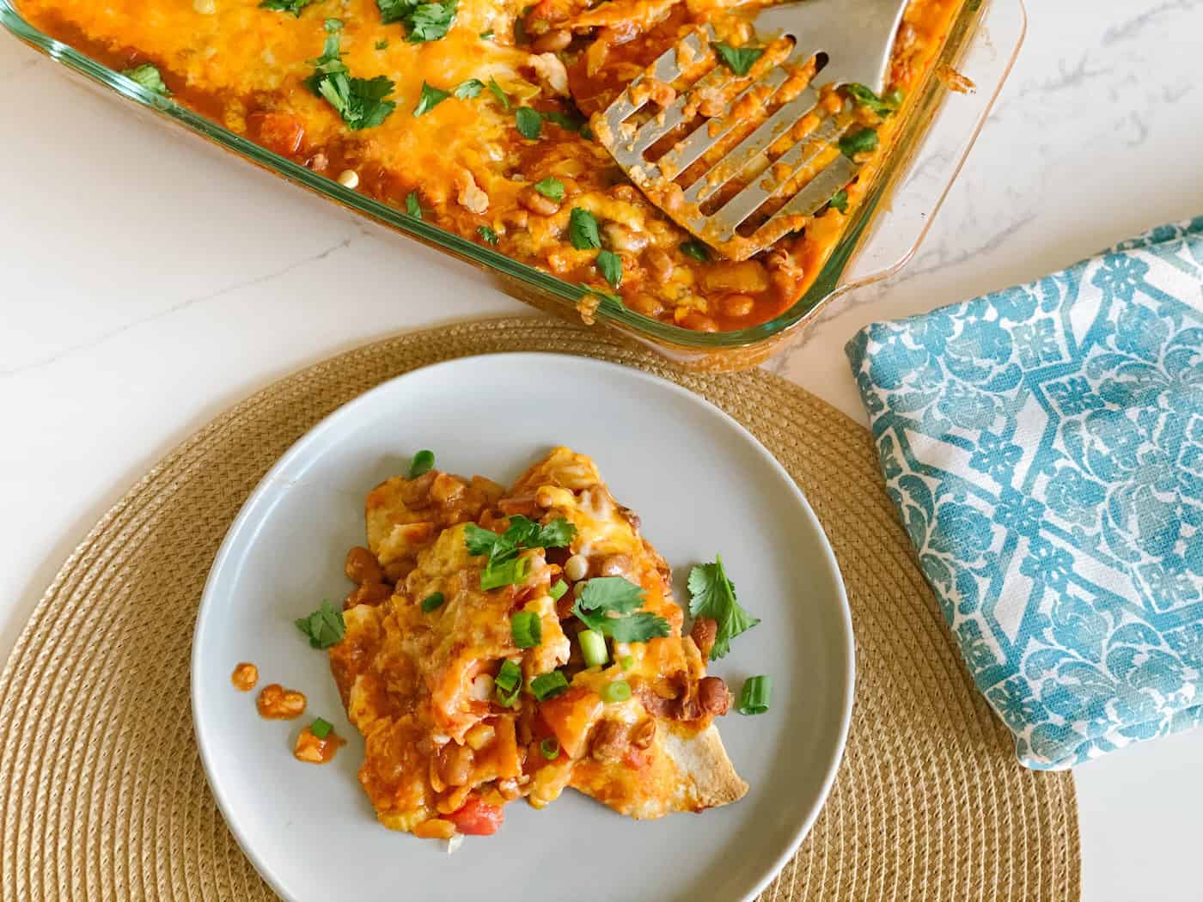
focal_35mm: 52
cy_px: 451
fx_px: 1807
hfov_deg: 36.8
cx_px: 602
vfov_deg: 28.0
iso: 250
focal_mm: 6
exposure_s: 1/70
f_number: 2
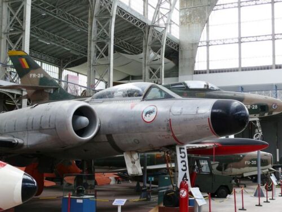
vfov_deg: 25.7
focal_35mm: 57
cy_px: 106
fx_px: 464
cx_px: 141
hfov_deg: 33.8
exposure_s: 1/80
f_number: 3.2
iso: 100
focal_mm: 10
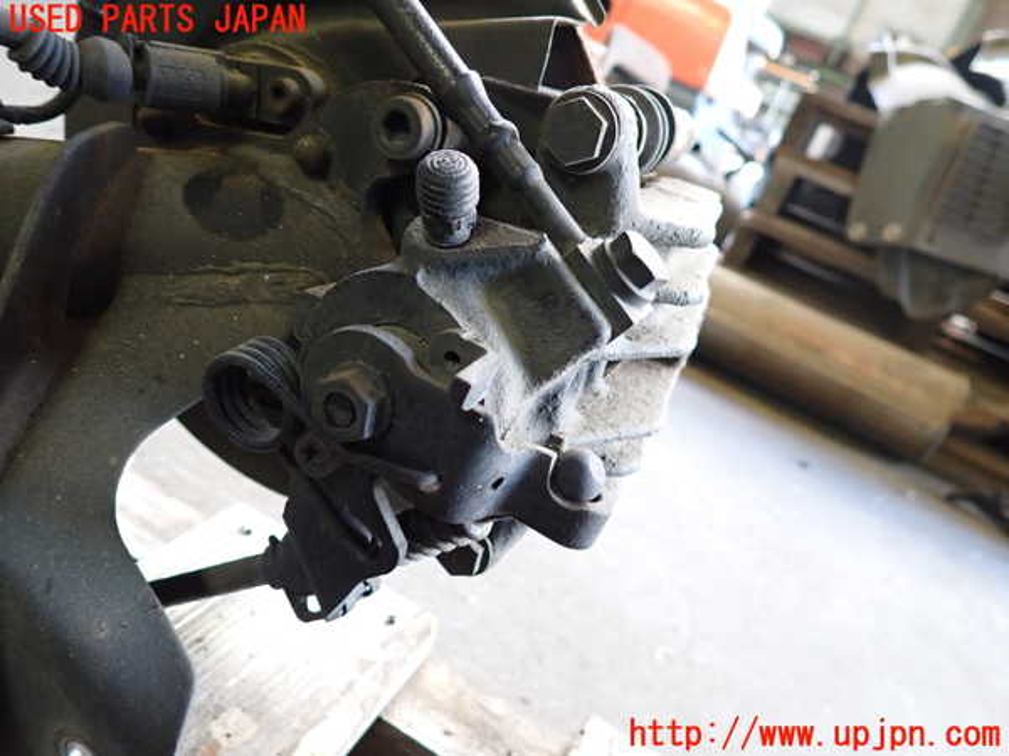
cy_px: 378
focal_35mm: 25
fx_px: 729
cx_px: 504
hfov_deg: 69.4
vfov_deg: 54.9
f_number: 2
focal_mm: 4.5
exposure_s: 1/30
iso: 320
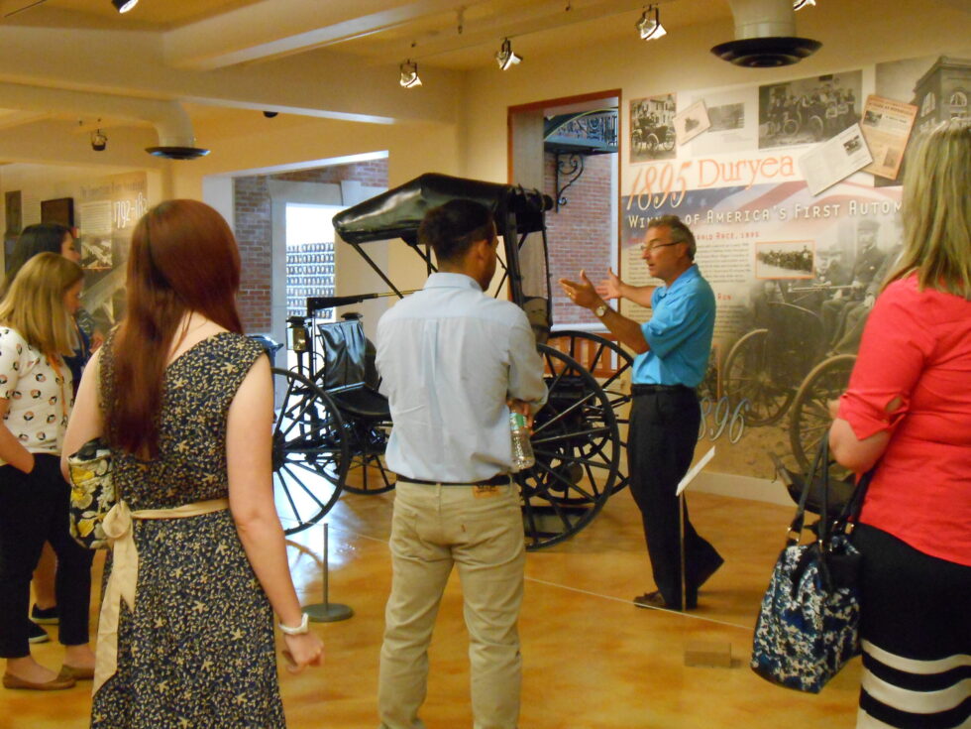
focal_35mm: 44
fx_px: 1234
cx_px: 486
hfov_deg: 42.9
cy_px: 364
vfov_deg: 32.9
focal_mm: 7.8
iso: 800
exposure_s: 1/25
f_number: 4.5
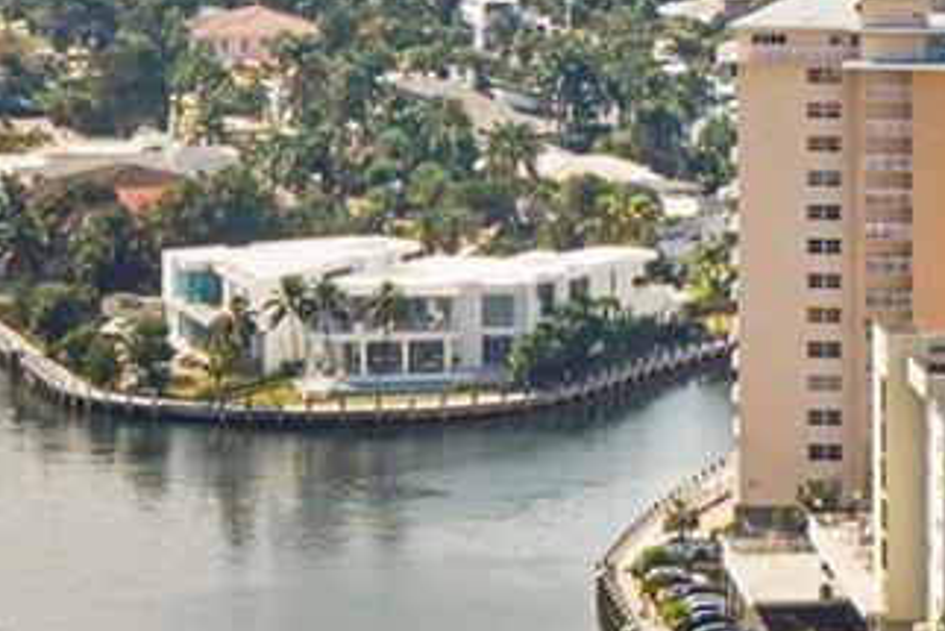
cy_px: -474
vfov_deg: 5.3
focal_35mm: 258
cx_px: 725
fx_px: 6775
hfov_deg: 8.0
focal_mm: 35
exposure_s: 1/200
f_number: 13
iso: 320
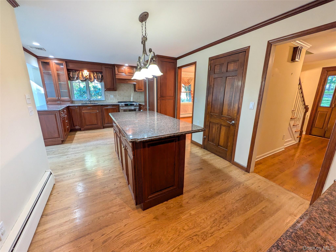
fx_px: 136
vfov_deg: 85.7
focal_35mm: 14
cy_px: 126
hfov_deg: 102.1
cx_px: 168
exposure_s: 1/33.3
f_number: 2.2
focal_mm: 1.83
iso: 193
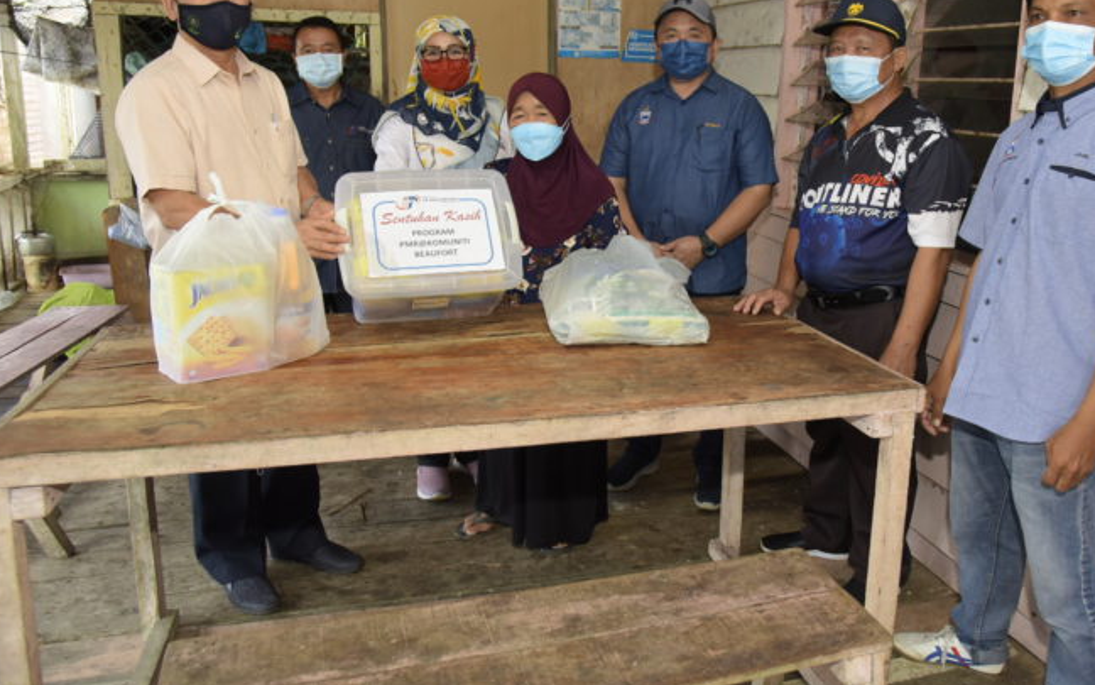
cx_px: 622
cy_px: 262
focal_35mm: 29
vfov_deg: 42.9
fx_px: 865
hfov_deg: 64.4
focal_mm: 24
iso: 1000
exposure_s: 1/125
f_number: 5
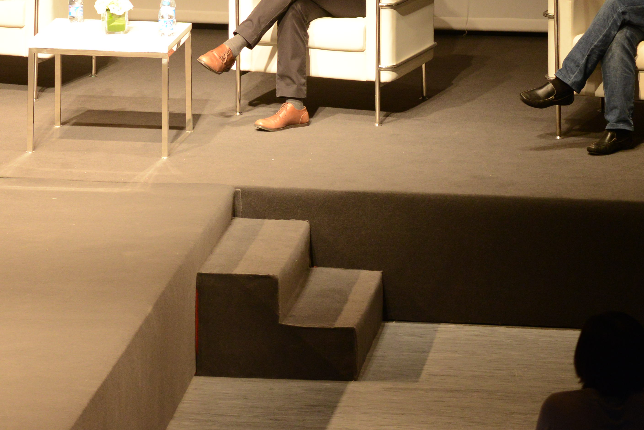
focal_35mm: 248
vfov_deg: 5.5
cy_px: -109
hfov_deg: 8.2
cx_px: -33
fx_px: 4438
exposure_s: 1/160
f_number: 5
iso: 1250
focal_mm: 95
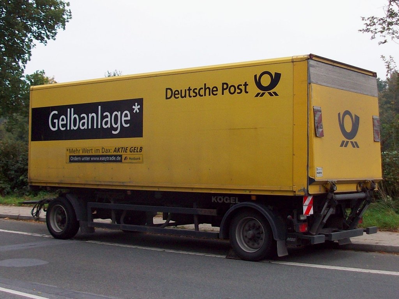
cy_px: 150
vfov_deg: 41.8
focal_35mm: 34
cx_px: 200
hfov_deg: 54.0
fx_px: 392
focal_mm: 5.7
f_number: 2.8
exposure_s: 1/193
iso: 80
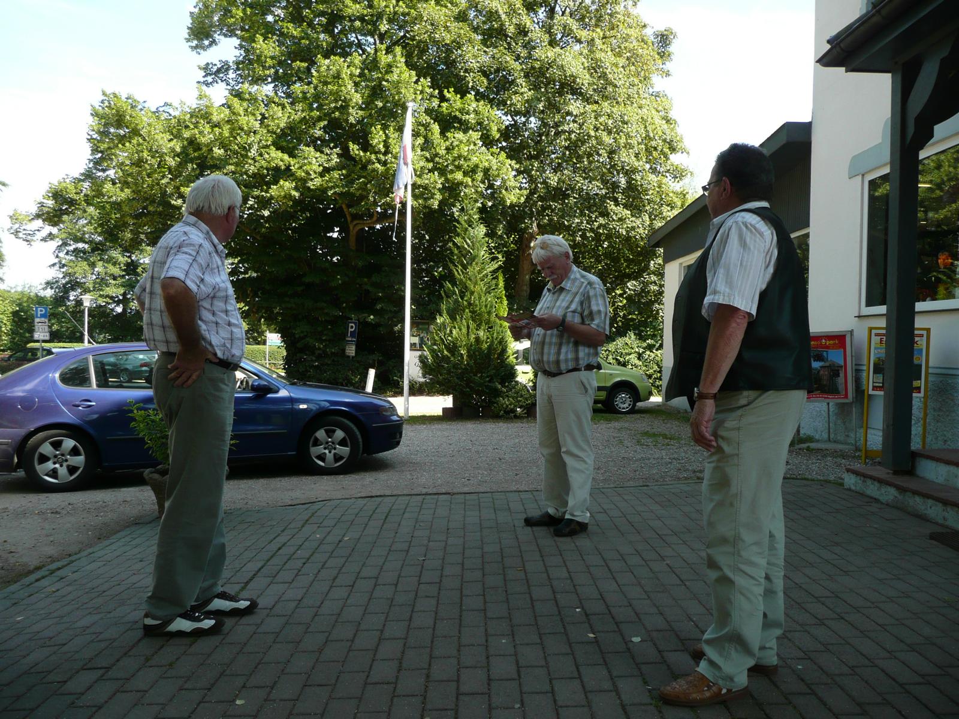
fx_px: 776
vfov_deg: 49.7
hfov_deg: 63.4
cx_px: 480
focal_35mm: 28
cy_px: 360
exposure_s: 1/200
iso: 100
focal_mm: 4.6
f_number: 3.3
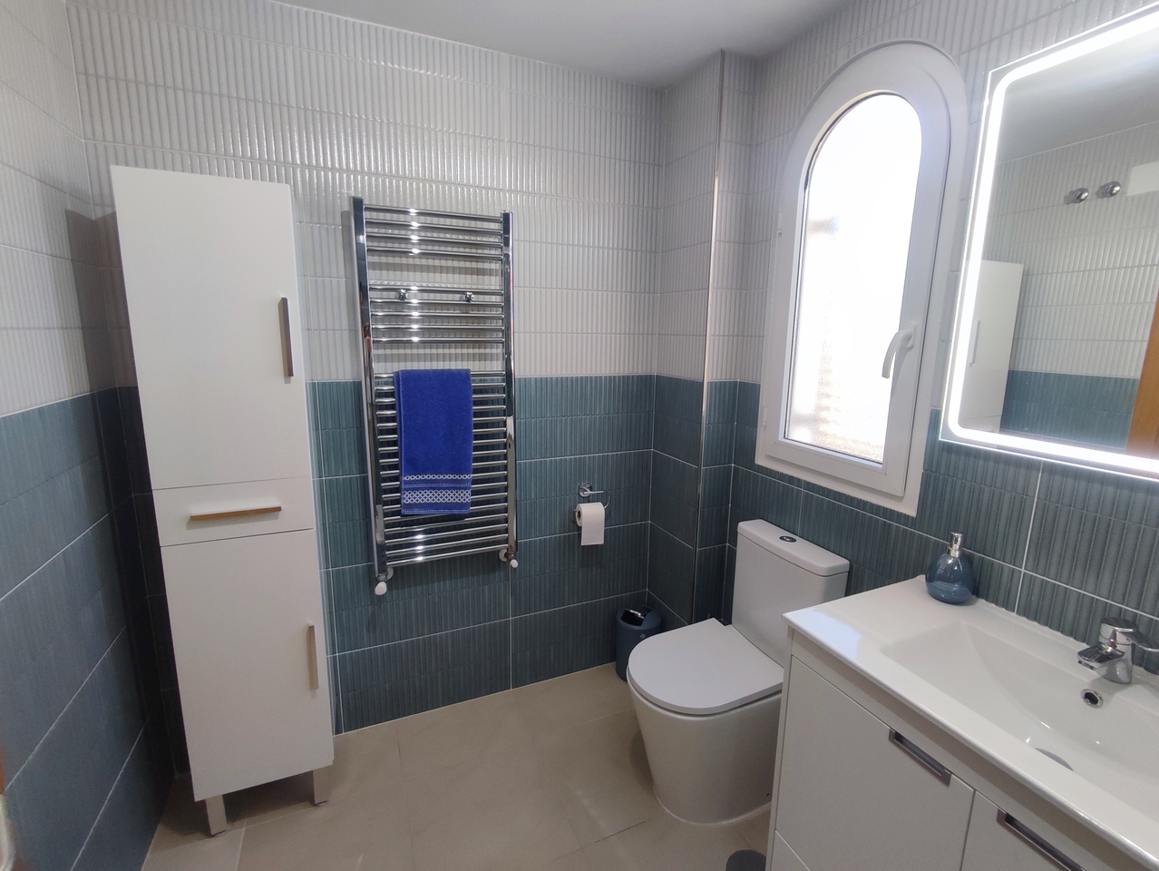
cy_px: 436
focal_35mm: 16
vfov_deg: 78.2
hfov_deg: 94.5
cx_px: 580
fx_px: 536
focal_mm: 1.65
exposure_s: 1/100
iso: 119
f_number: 2.2
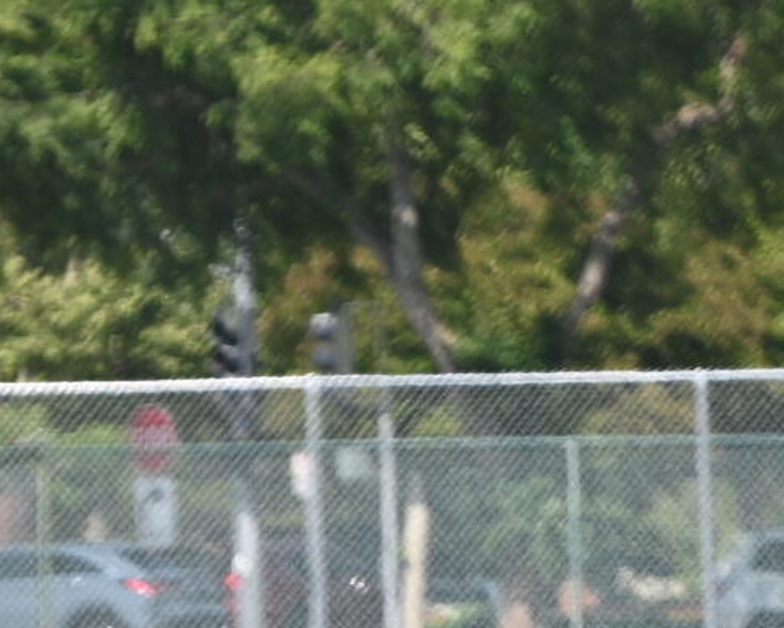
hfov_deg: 2.7
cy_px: 129
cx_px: 1323
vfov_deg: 2.2
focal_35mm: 716
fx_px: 16624
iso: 140
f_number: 5.6
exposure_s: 1/500
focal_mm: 120
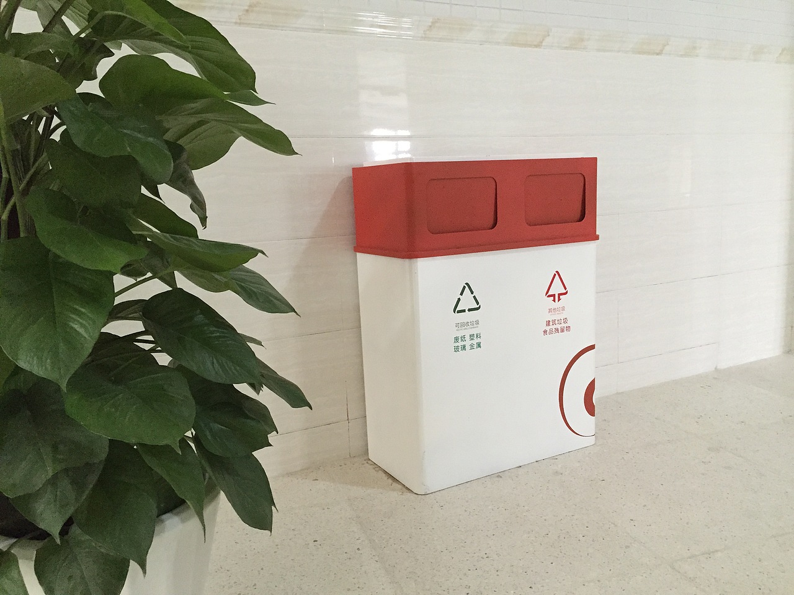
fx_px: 665
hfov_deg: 61.7
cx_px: 397
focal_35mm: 29
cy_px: 298
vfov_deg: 48.2
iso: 320
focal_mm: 4.15
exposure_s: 1/15
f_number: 2.2
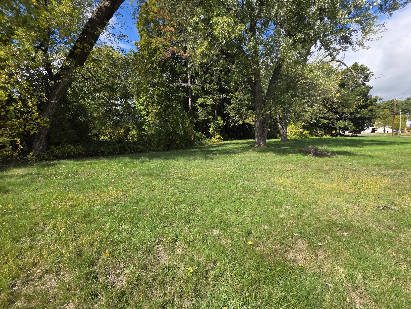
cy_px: 154
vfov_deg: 89.9
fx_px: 154
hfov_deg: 106.2
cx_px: 206
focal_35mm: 13
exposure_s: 1/1245
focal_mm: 2.2
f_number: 1.9
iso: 40
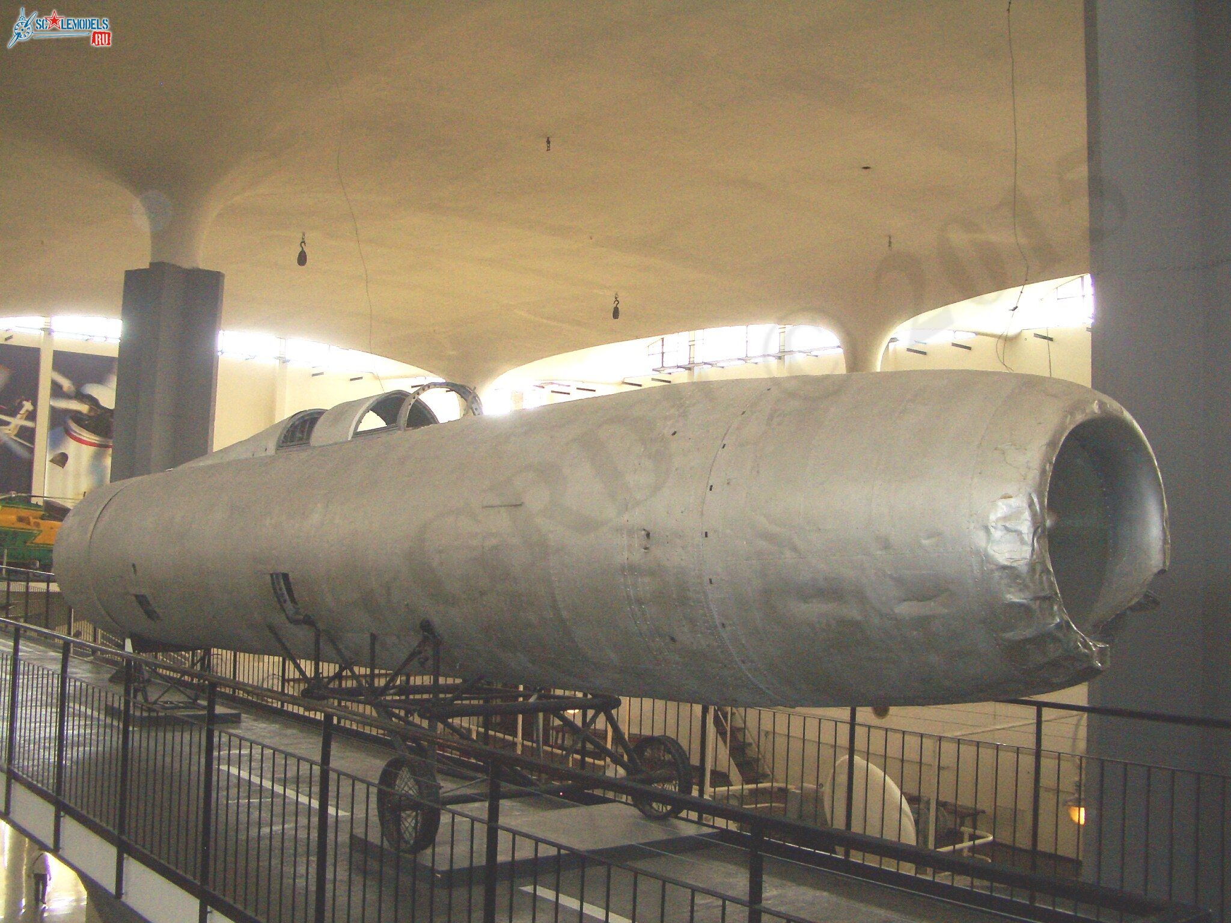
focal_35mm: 35
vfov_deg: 40.7
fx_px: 1245
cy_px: 462
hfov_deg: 52.6
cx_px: 616
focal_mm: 5.8
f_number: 2.6
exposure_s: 1/60
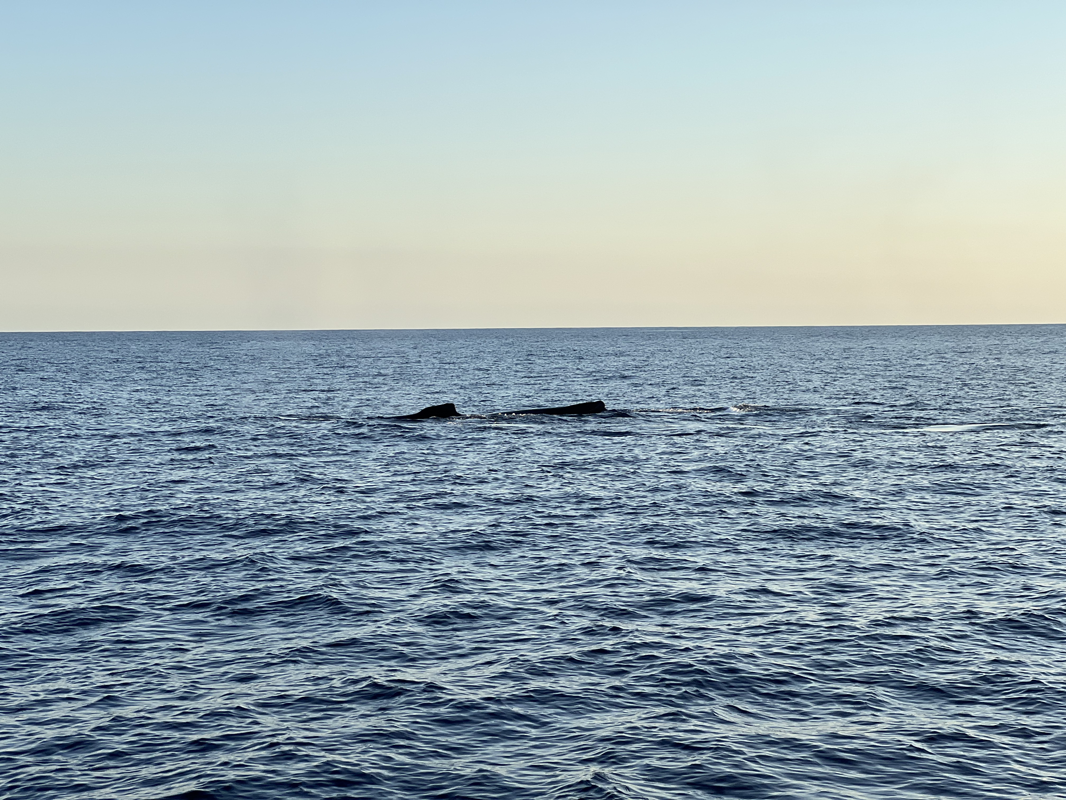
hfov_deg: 25.3
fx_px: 2371
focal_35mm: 77
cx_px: 533
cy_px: 400
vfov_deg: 19.1
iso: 32
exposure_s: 1/388
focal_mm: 9
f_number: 2.8
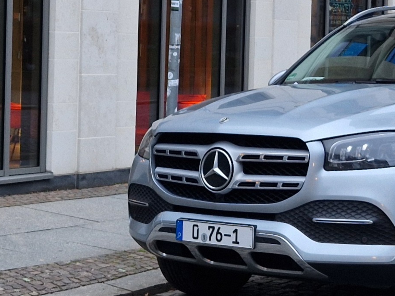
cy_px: 69
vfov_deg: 28.6
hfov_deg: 34.3
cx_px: 406
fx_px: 571
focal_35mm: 50
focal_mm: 5.4
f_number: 1.8
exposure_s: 1/100
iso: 200
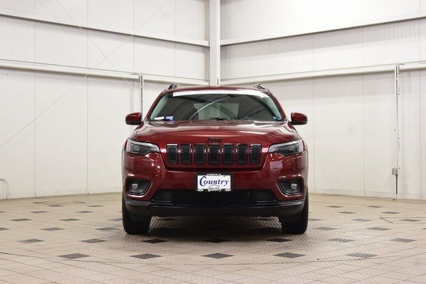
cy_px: 143
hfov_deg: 34.5
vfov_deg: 23.4
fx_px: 686
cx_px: 215
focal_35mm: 58
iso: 800
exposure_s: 1/30
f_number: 7.1
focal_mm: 38
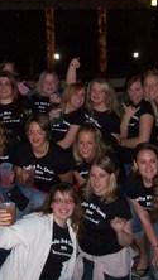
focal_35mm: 69
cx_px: 44
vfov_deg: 30.5
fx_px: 514
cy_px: 125
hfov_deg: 17.4
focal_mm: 6
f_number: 2.7
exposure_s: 1/64
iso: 200
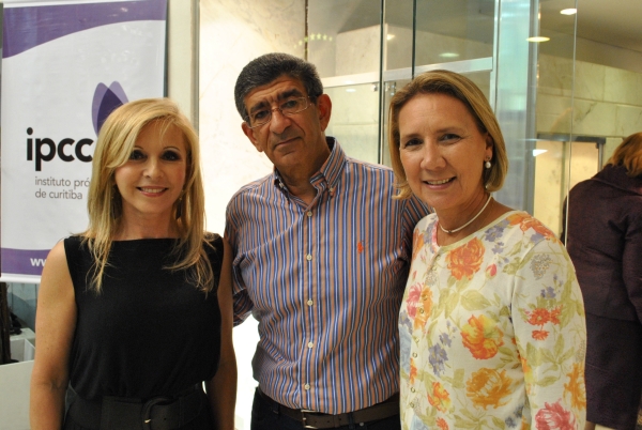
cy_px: 215
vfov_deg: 40.1
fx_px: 589
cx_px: 321
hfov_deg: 57.2
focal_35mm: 33
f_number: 7.1
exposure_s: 1/30
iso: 800
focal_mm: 22
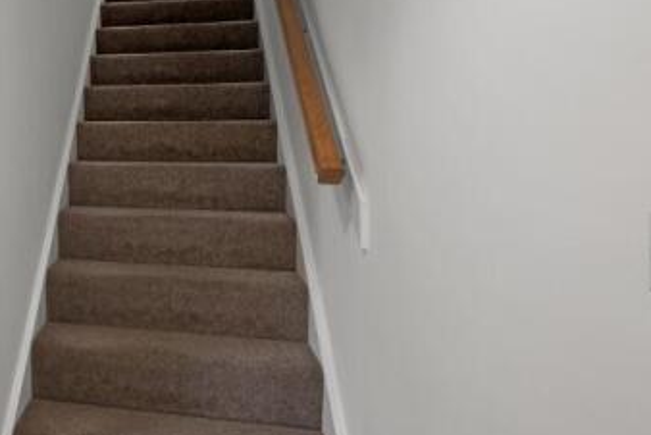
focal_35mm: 31
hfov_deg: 51.4
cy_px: 130
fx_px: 561
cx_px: 39
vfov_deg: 41.6
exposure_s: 1.3
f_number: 9
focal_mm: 16
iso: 250
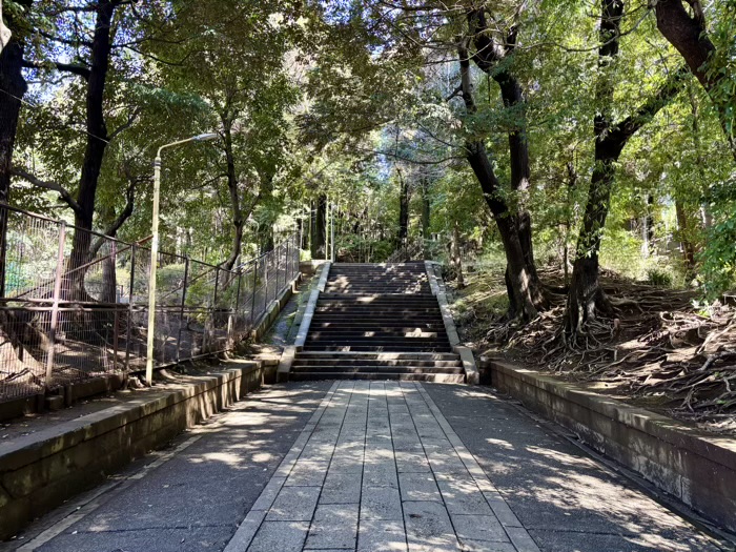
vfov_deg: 53.1
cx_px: 368
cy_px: 276
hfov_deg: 67.3
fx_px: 553
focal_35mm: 26
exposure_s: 1/108
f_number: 1.6
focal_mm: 5.96
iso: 125
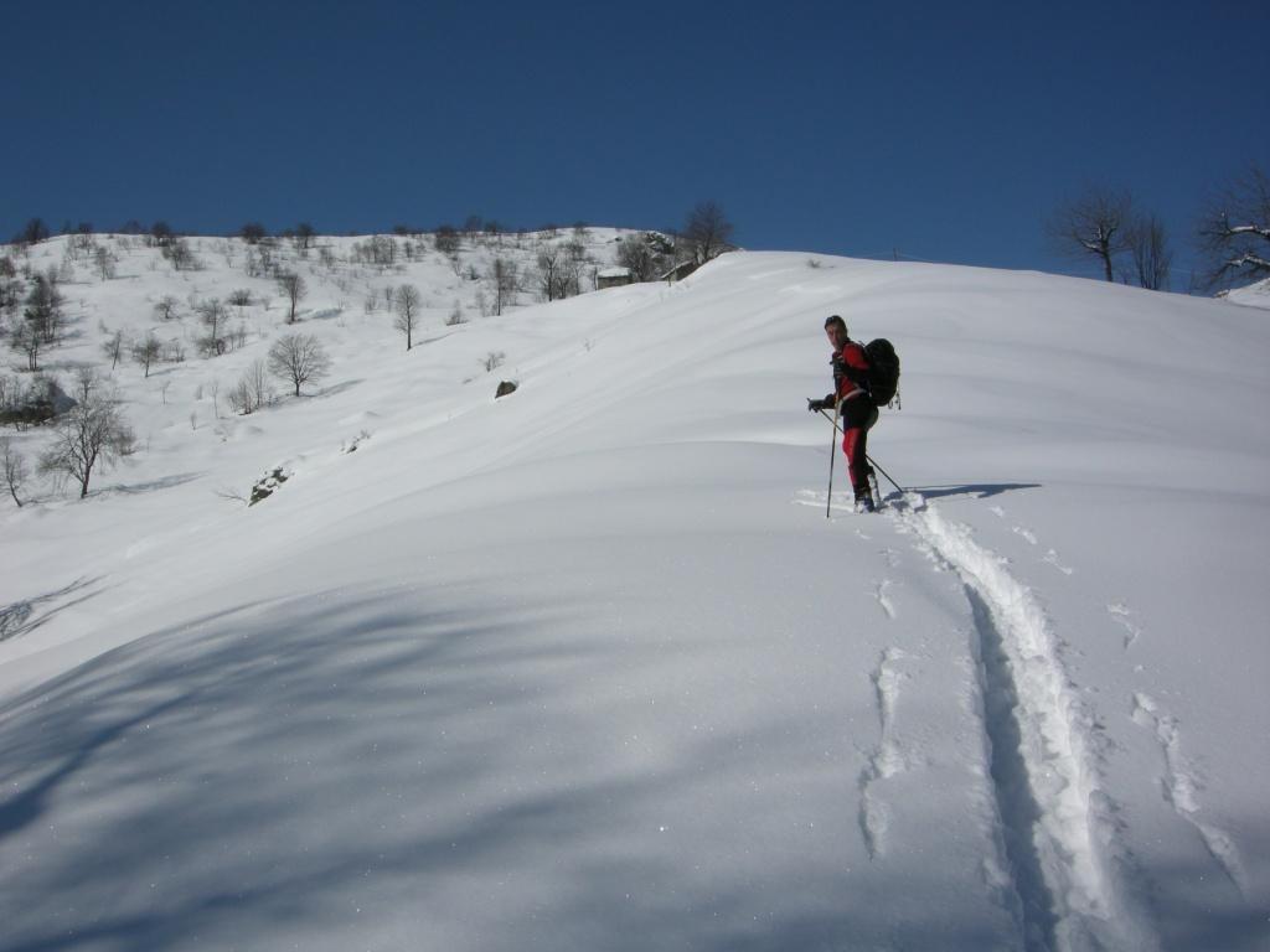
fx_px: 1321
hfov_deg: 51.4
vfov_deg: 39.7
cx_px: 635
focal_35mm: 36
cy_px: 476
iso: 64
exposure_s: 1/656
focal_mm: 7.5
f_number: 7.6
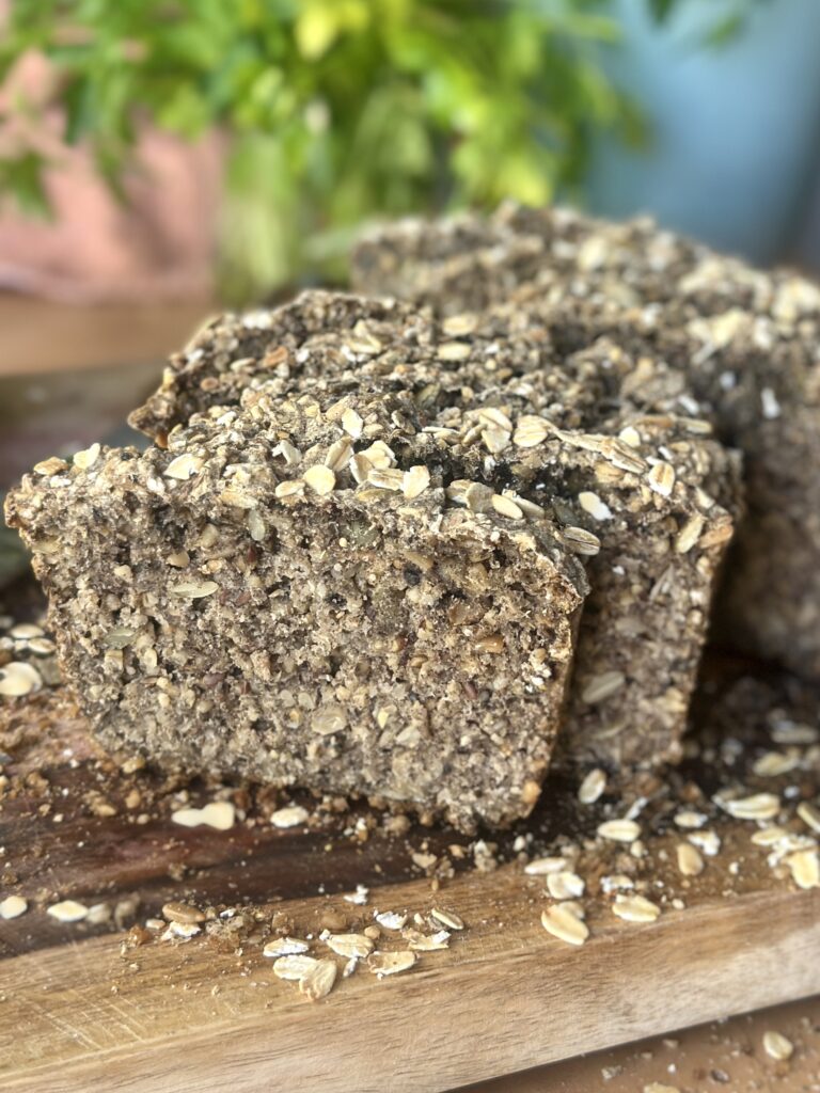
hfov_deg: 30.3
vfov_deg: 39.7
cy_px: 546
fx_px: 1516
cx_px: 410
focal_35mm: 48
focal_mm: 6.86
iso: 125
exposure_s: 1/60
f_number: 1.78
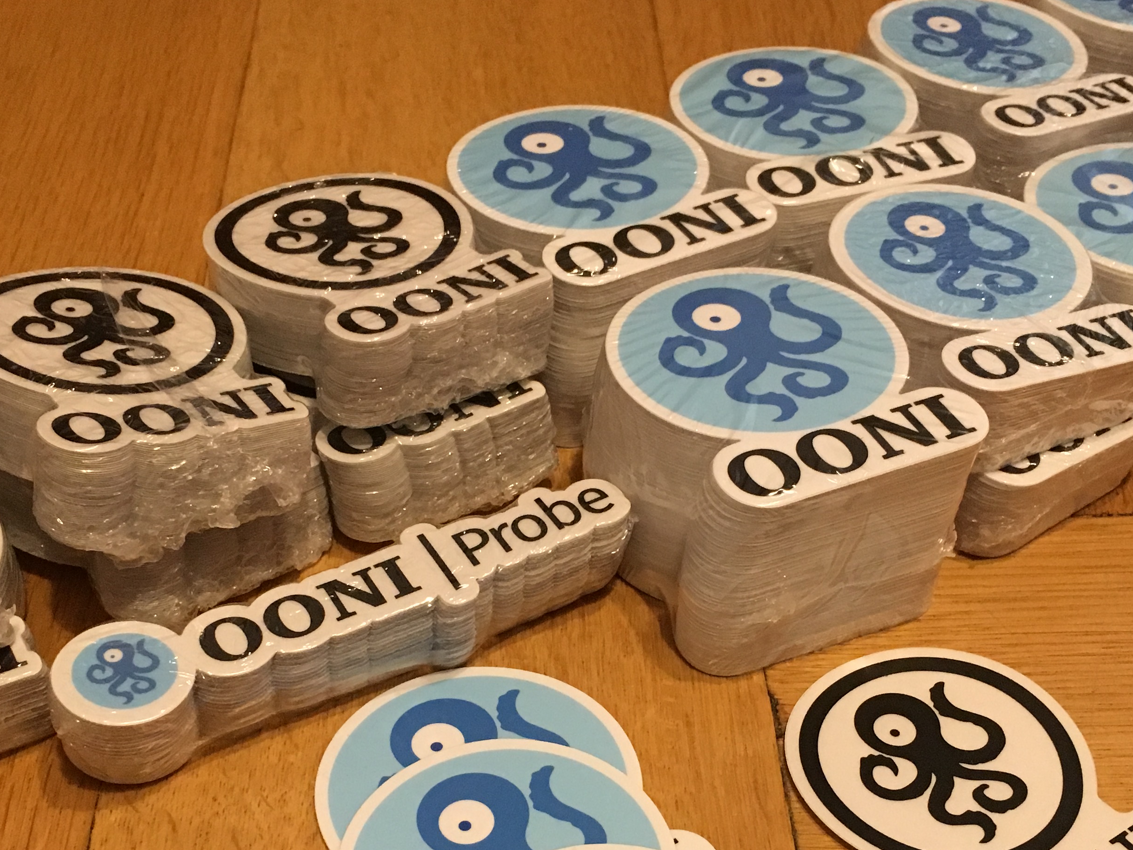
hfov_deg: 39.7
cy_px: 643
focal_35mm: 48
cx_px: 570
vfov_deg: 29.8
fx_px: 1571
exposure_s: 1/25
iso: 200
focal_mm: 4.15
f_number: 2.2
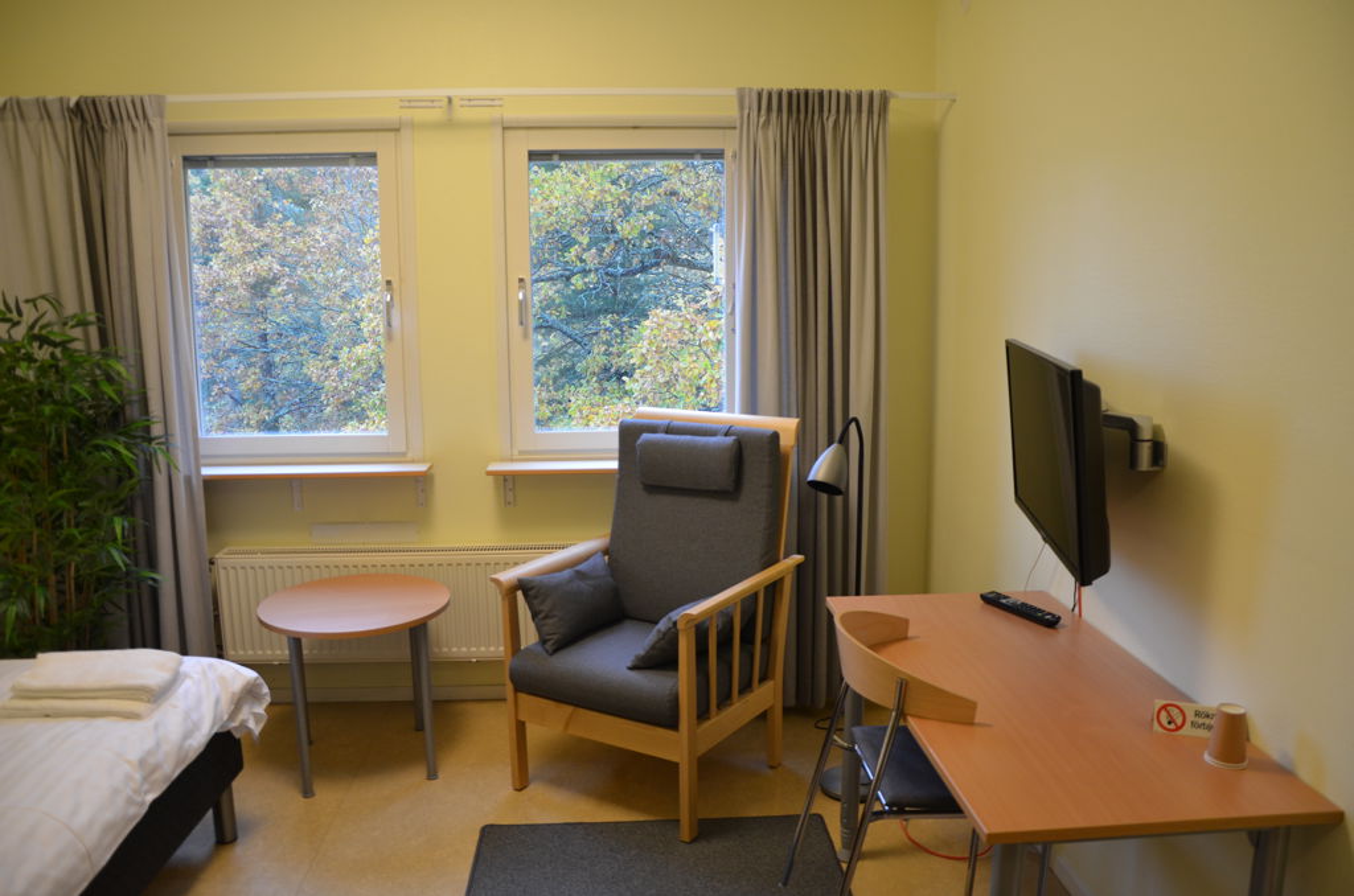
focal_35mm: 27
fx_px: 1013
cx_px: 677
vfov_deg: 47.7
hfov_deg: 67.5
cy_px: 448
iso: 500
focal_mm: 18
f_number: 3.5
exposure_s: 1/50
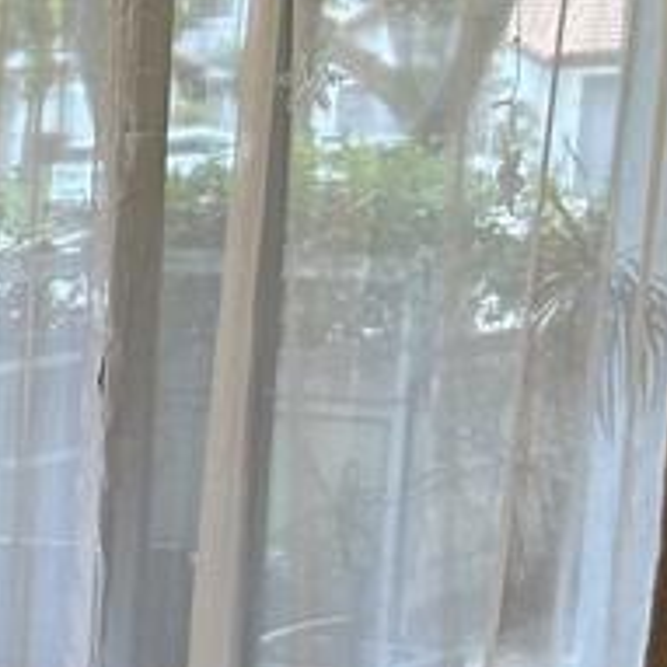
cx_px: -953
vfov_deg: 14.0
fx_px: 2681
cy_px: 664
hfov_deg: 11.6
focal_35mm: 123
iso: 125
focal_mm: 5.7
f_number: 1.5
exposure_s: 1/120
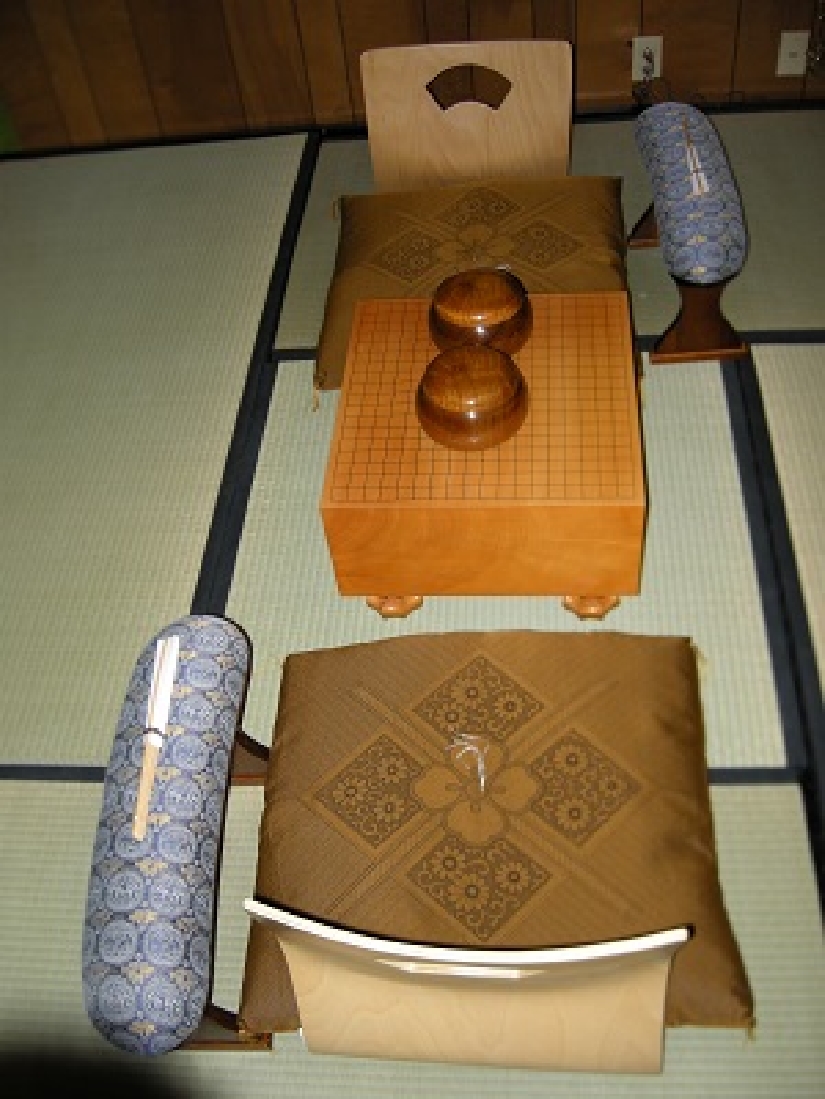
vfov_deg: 52.6
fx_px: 1112
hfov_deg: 40.7
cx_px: 412
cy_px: 550
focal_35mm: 35
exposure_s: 1/60
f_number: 2.7
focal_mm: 7.5
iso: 64
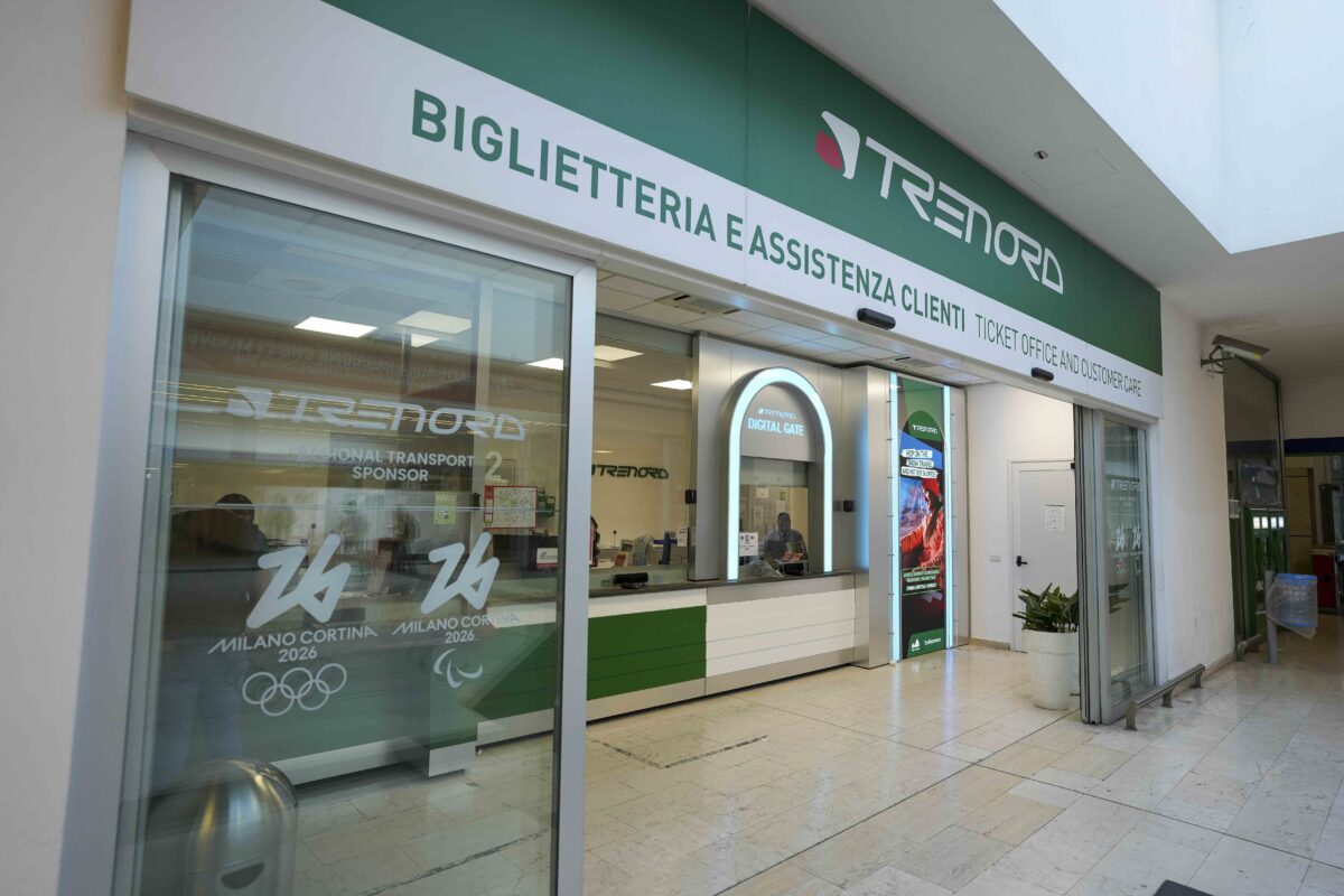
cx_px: 672
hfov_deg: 84.0
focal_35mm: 20
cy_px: 448
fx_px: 747
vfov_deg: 61.9
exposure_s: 1/80
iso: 125
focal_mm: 20
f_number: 3.2
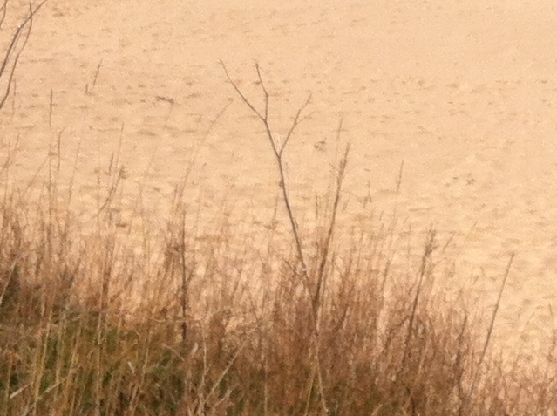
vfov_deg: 10.1
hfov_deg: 13.8
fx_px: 2281
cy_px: -222
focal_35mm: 142
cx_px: 460
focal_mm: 3.85
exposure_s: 1/2155
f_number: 2.8
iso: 80
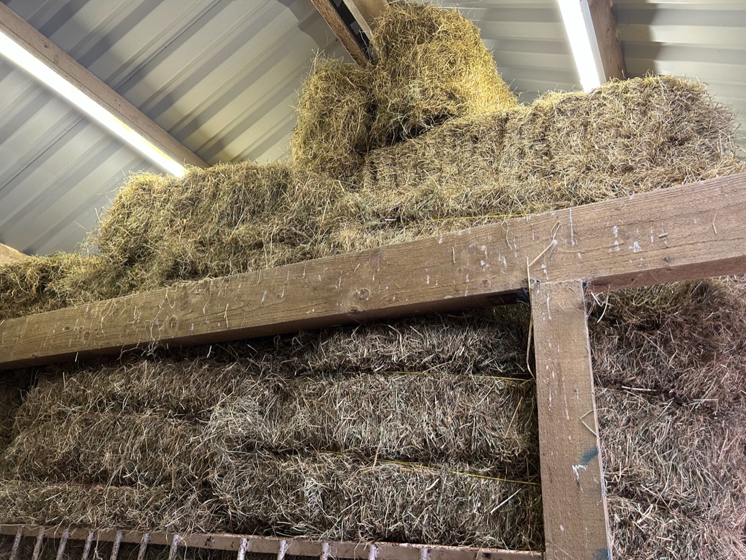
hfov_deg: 67.3
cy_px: 280
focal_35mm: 26
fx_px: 560
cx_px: 373
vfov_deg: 53.1
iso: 200
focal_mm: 5.7
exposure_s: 1/50
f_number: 1.5
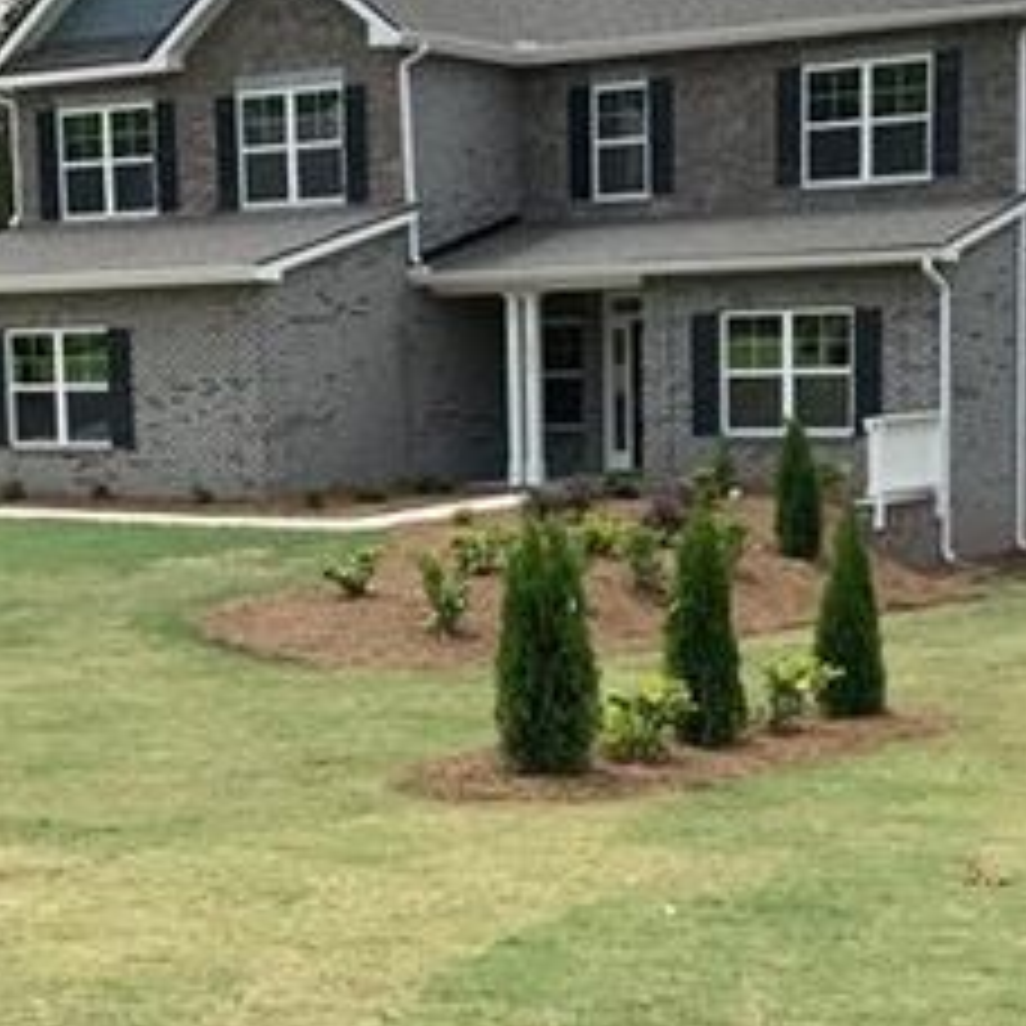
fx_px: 2515
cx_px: 468
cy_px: 677
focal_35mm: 75
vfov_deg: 23.0
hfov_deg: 23.1
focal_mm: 3
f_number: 1.8
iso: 16
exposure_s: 1/1195
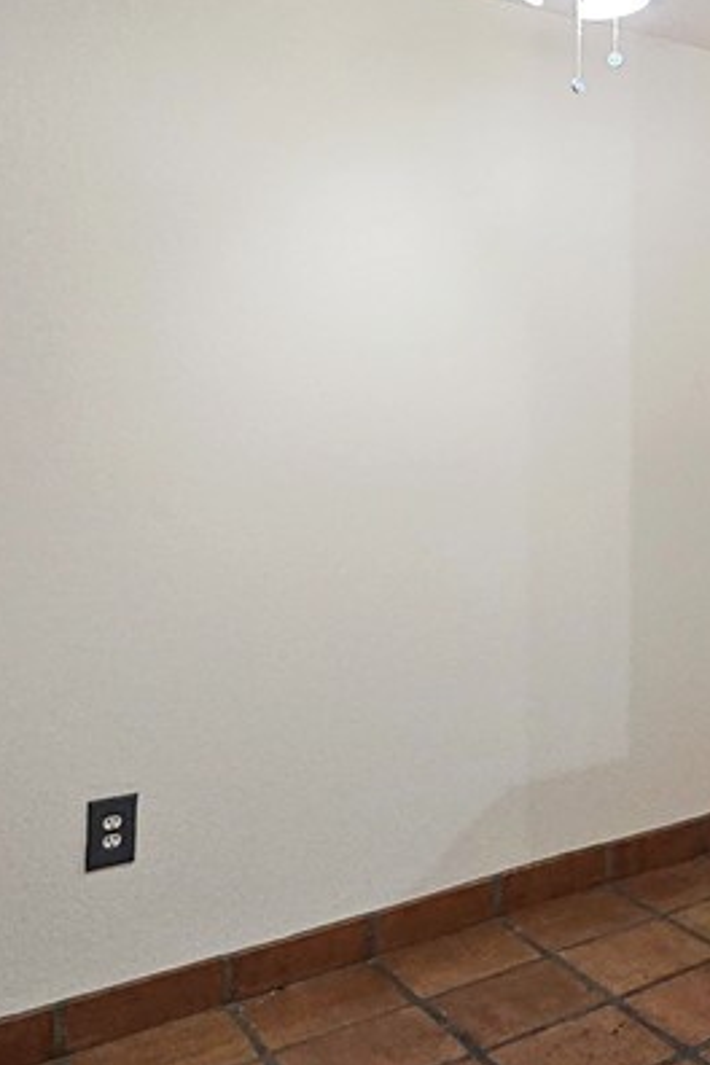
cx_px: 974
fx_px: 1035
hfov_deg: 29.0
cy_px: 315
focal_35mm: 35
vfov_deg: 52.8
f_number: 2.2
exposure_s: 1/60
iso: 500
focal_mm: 2.2
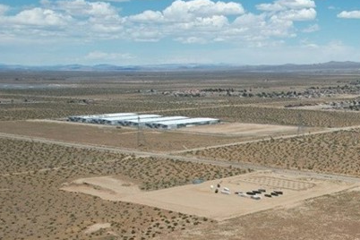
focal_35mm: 56
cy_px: 245
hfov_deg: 30.4
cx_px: 430
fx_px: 560
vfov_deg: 23.1
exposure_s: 1/725
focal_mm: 8.38
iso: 100
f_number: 2.8
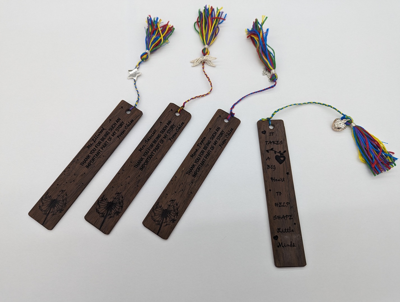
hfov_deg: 71.5
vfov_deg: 57.0
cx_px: 200
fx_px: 278
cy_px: 151
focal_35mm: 24
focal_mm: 6.81
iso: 56
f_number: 1.85
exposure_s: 1/120
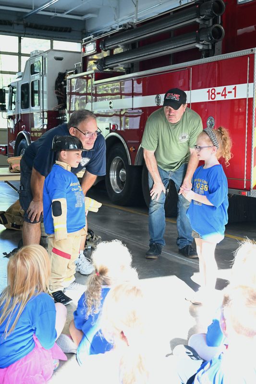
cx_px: 128
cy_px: 192
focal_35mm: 50
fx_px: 534
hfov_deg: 27.0
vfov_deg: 39.6
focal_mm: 50
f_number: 7.1
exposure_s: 1/500
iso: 10000
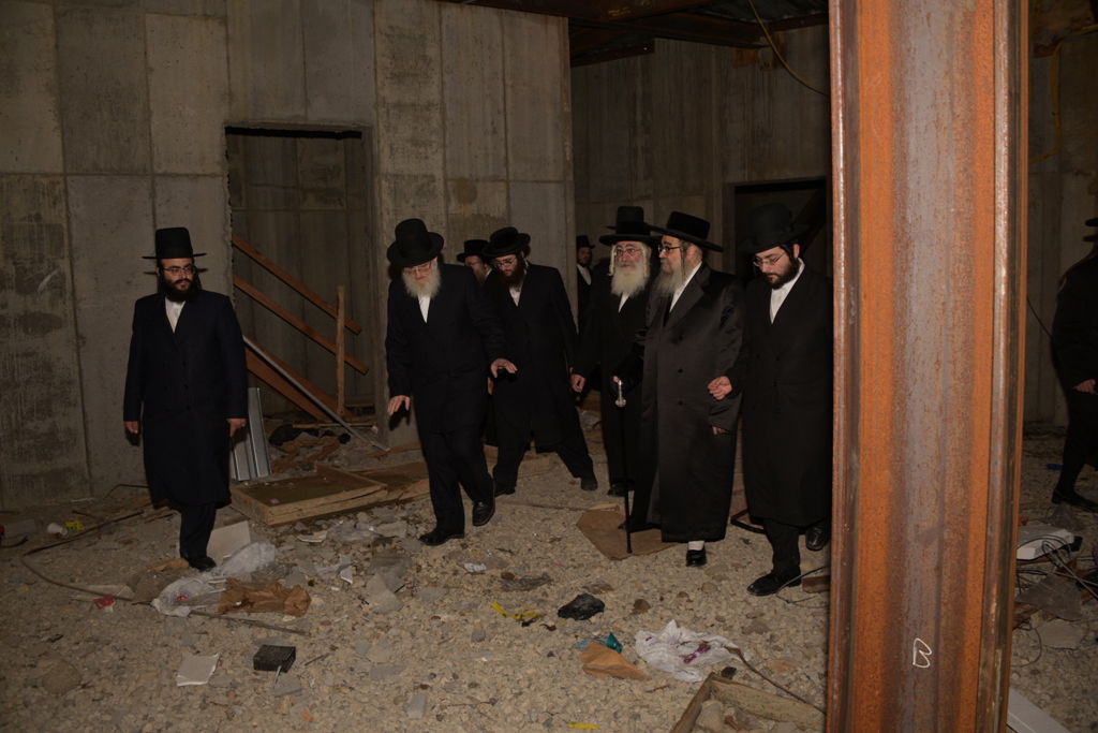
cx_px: 549
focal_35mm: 28
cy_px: 366
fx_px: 854
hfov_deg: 65.5
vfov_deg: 46.4
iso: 160
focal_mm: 28
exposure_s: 1/100
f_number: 5.6
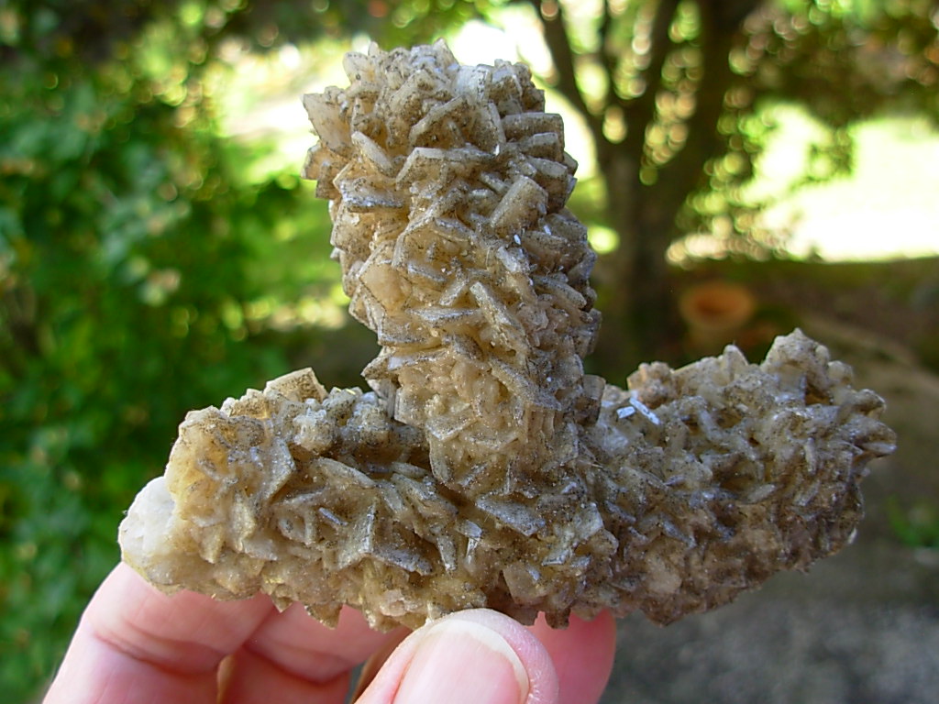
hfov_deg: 49.0
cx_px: 470
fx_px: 1031
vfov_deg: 37.7
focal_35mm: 38
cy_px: 352
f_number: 2.9
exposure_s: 1/55.4
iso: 50
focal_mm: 6.3
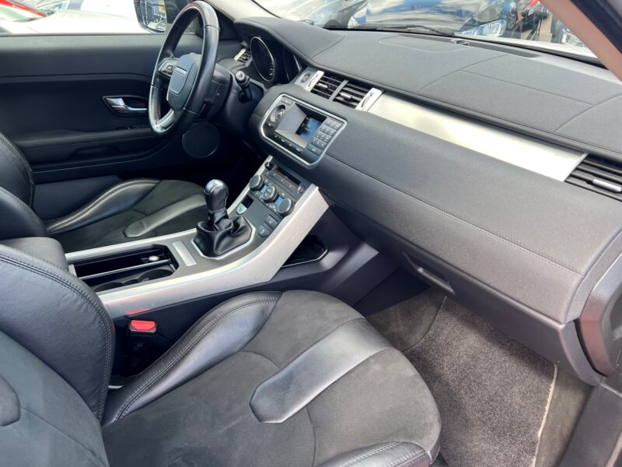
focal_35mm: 26
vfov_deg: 53.1
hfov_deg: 67.3
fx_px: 467
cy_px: 234
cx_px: 311
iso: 50
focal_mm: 5.7
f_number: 1.5
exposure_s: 1/164
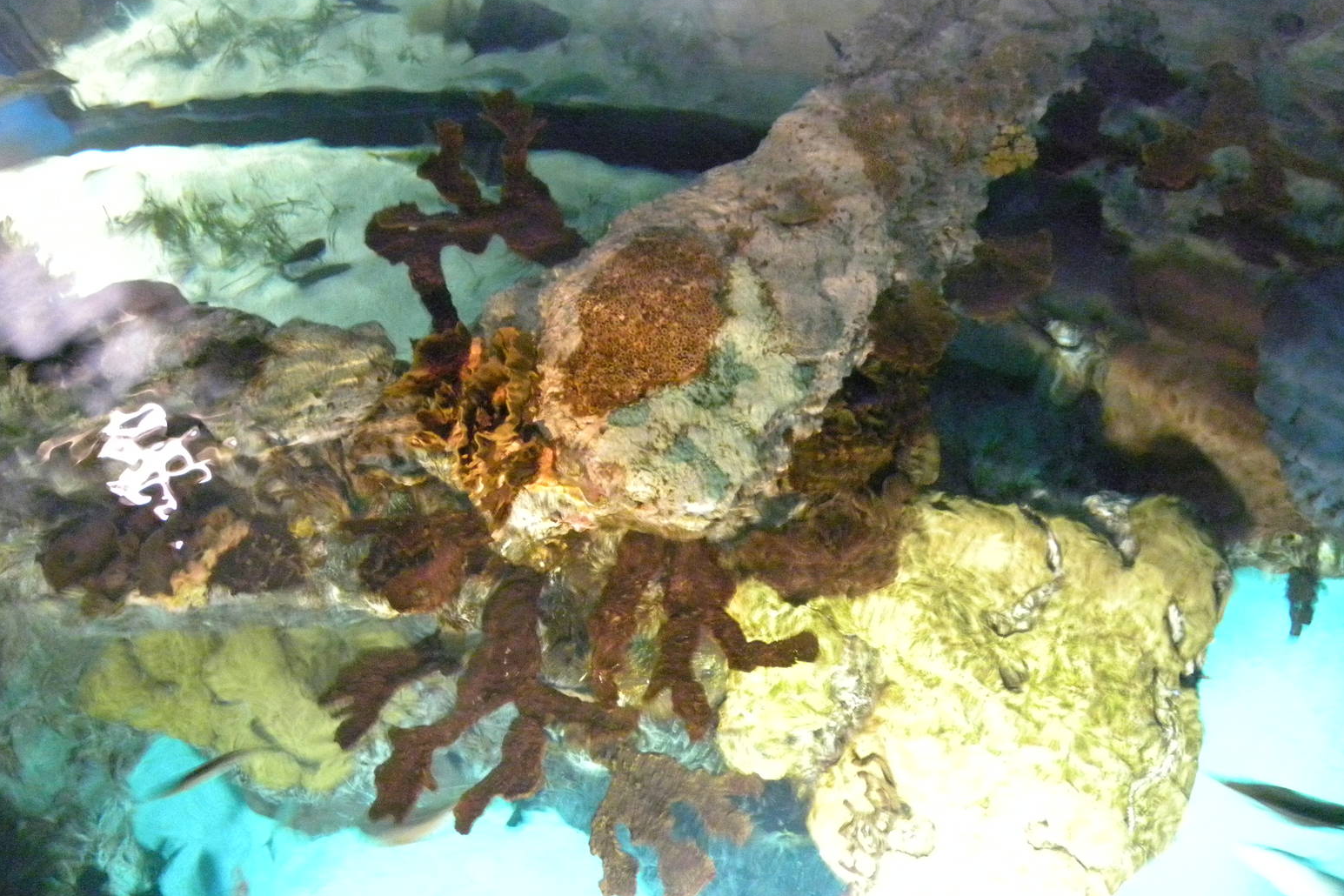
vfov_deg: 46.3
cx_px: 667
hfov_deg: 65.5
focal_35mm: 28
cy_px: 391
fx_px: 1045
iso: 800
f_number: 2.8
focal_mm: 4.6
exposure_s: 1/7.7
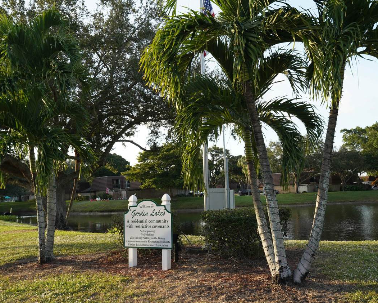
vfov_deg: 37.3
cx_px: 226
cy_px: 152
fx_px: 448
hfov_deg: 45.6
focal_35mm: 40
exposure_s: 1/40
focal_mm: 35
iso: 200
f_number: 11
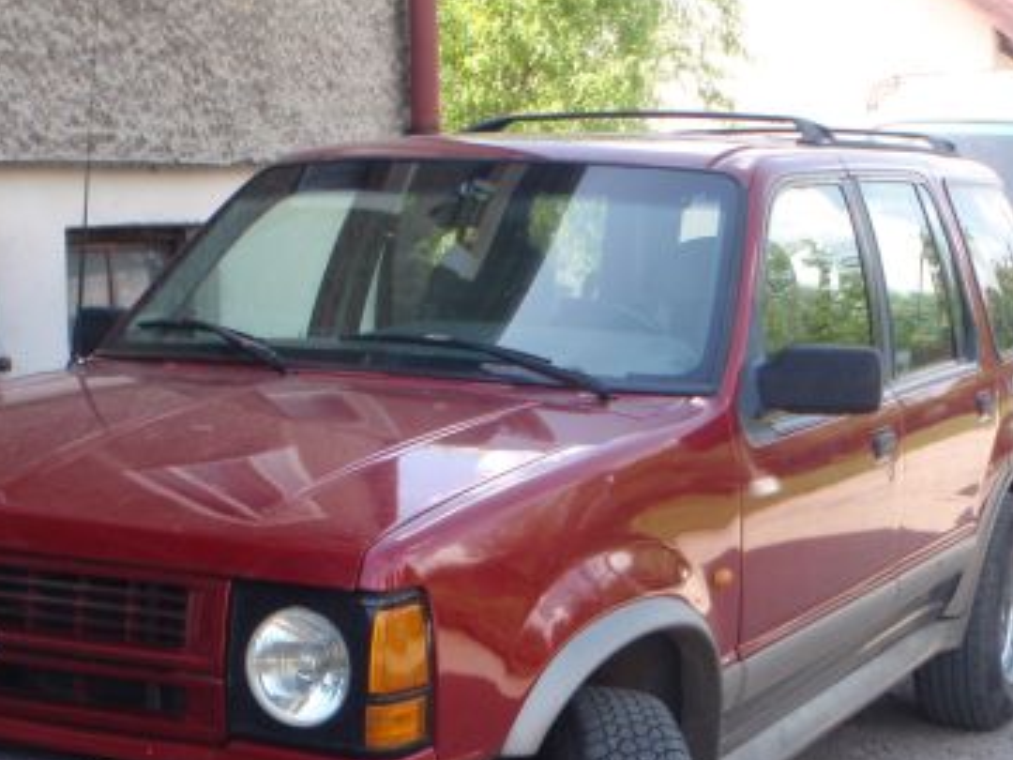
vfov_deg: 22.8
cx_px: 478
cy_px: 507
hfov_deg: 30.3
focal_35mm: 64
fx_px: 1873
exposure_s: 1/100
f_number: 4.1
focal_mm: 6.53
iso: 64
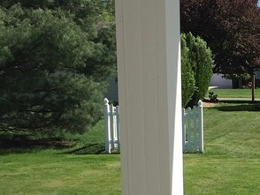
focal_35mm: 101
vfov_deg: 14.3
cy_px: 220
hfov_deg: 18.6
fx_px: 759
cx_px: 291
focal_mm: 4.15
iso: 32
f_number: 2.2
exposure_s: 1/1980
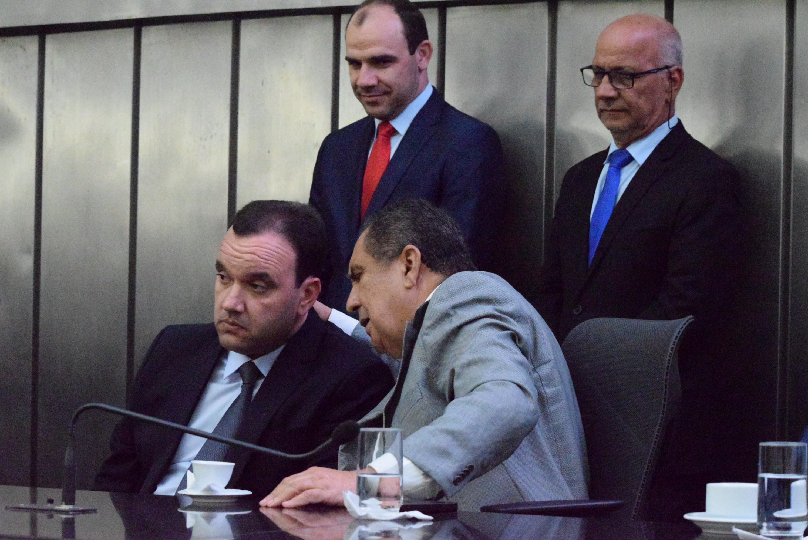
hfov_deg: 19.4
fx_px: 2358
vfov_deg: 13.1
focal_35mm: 105
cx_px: 404
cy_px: 270
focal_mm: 70
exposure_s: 1/400
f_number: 8
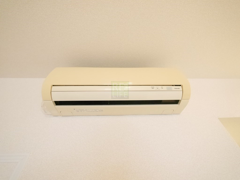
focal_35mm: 14
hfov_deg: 102.1
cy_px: 90
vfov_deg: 85.7
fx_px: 97
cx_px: 120
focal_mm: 7
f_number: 4
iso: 3200
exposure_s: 1/60
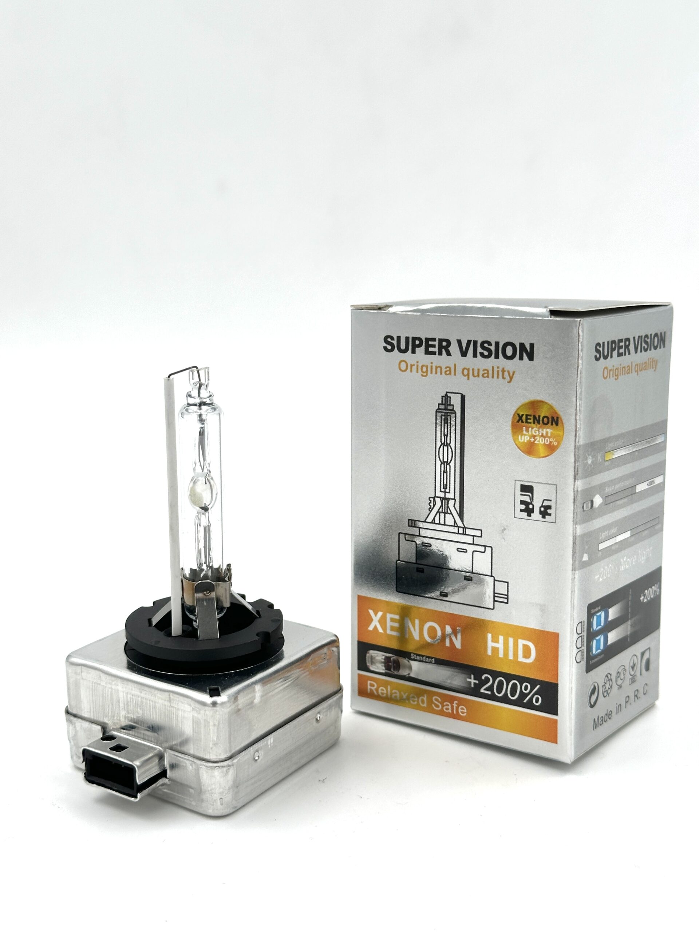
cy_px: 466
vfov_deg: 39.7
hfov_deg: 30.3
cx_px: 350
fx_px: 1292
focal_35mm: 48
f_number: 1.78
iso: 64
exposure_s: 1/1009
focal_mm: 6.86
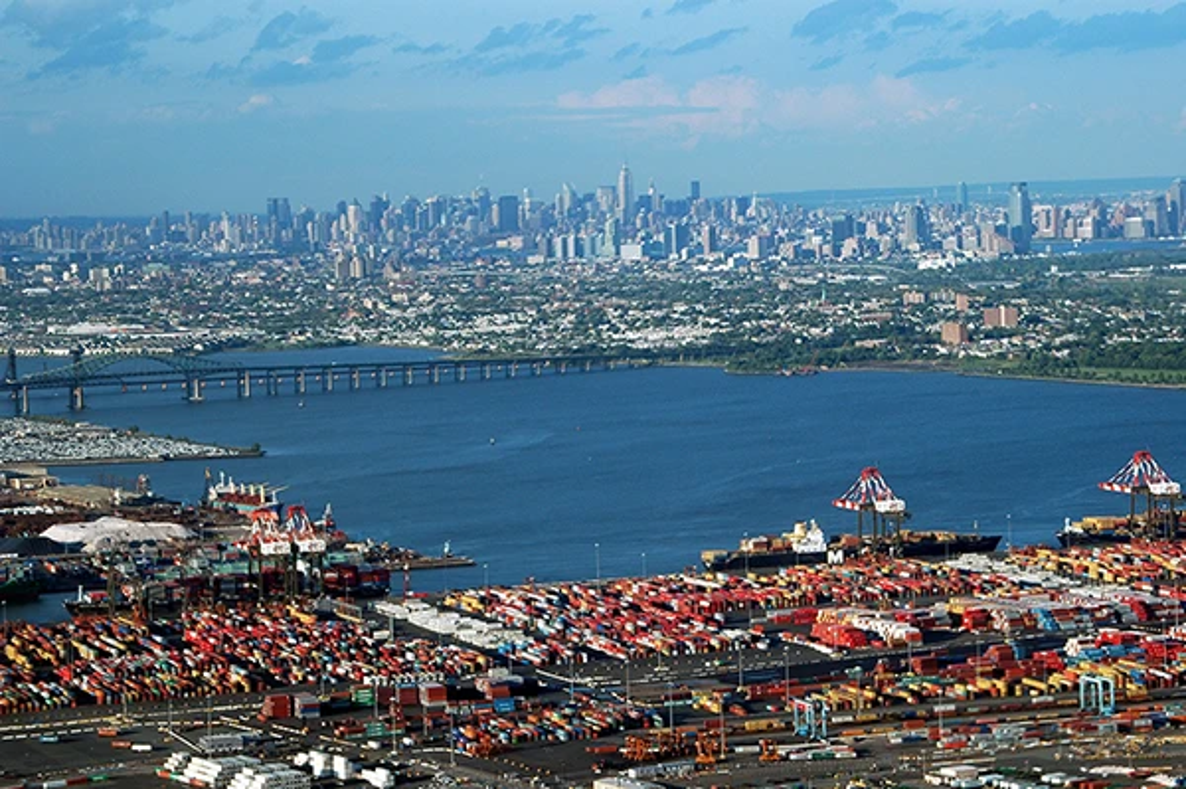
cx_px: 593
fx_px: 3703
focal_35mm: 112
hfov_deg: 18.2
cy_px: 394
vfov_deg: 12.2
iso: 200
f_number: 10
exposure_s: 1/250
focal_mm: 75
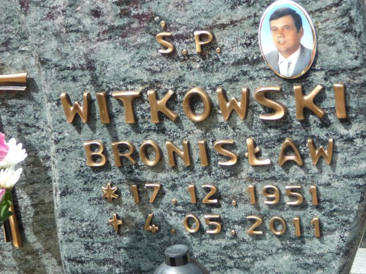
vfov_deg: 17.0
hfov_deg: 22.5
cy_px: 137
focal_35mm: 87
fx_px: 920
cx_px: 183
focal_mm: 13
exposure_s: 1/320
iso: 80
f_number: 3.8
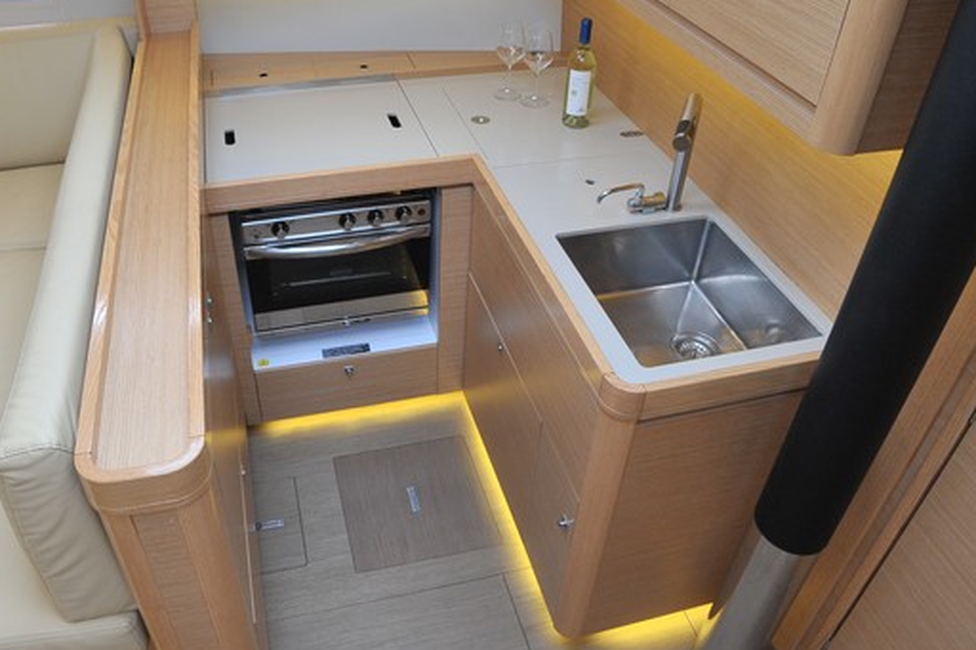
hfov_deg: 65.3
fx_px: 759
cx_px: 437
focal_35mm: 28
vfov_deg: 46.2
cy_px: 270
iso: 800
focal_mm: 14
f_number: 5.6
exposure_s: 1/100
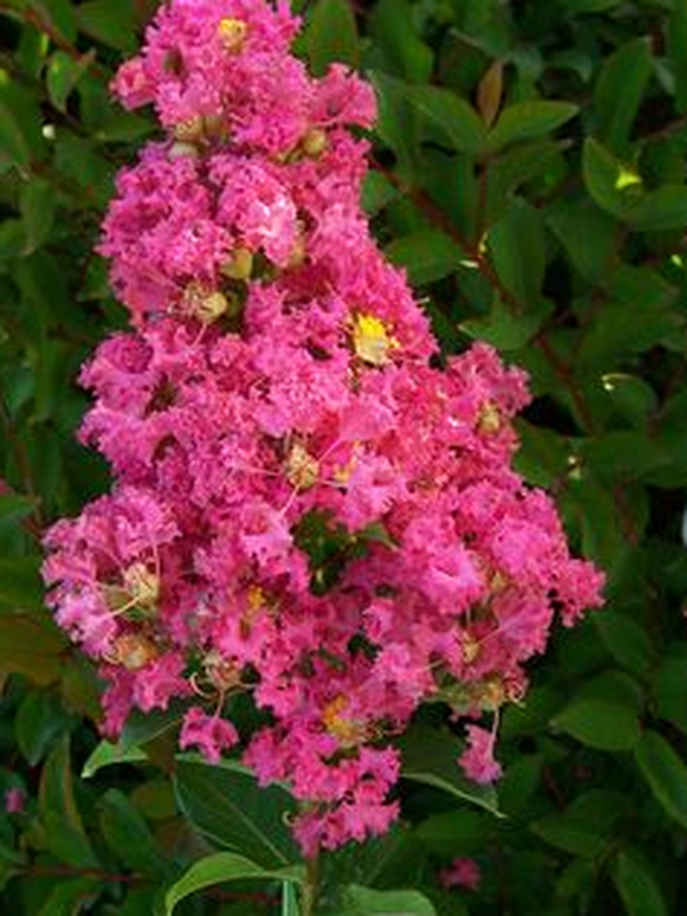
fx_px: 1138
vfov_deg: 43.8
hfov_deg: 33.5
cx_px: 284
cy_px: 417
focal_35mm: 43
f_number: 2.7
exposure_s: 1/125
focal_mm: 5.6
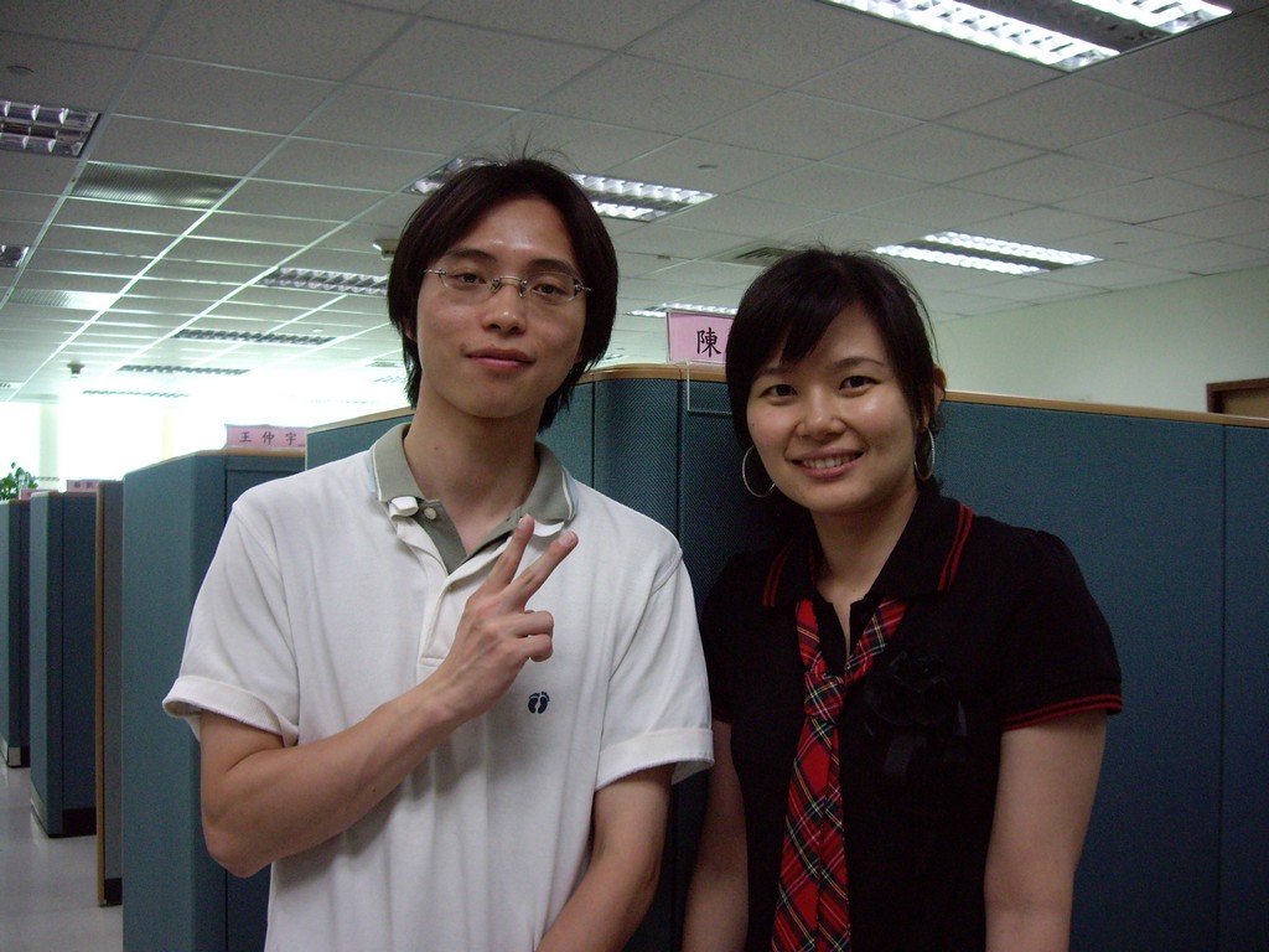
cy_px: 476
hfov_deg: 49.0
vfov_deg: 37.7
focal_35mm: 38
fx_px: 1393
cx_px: 634
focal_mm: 6.2
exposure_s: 1/80
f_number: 2.7
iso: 200
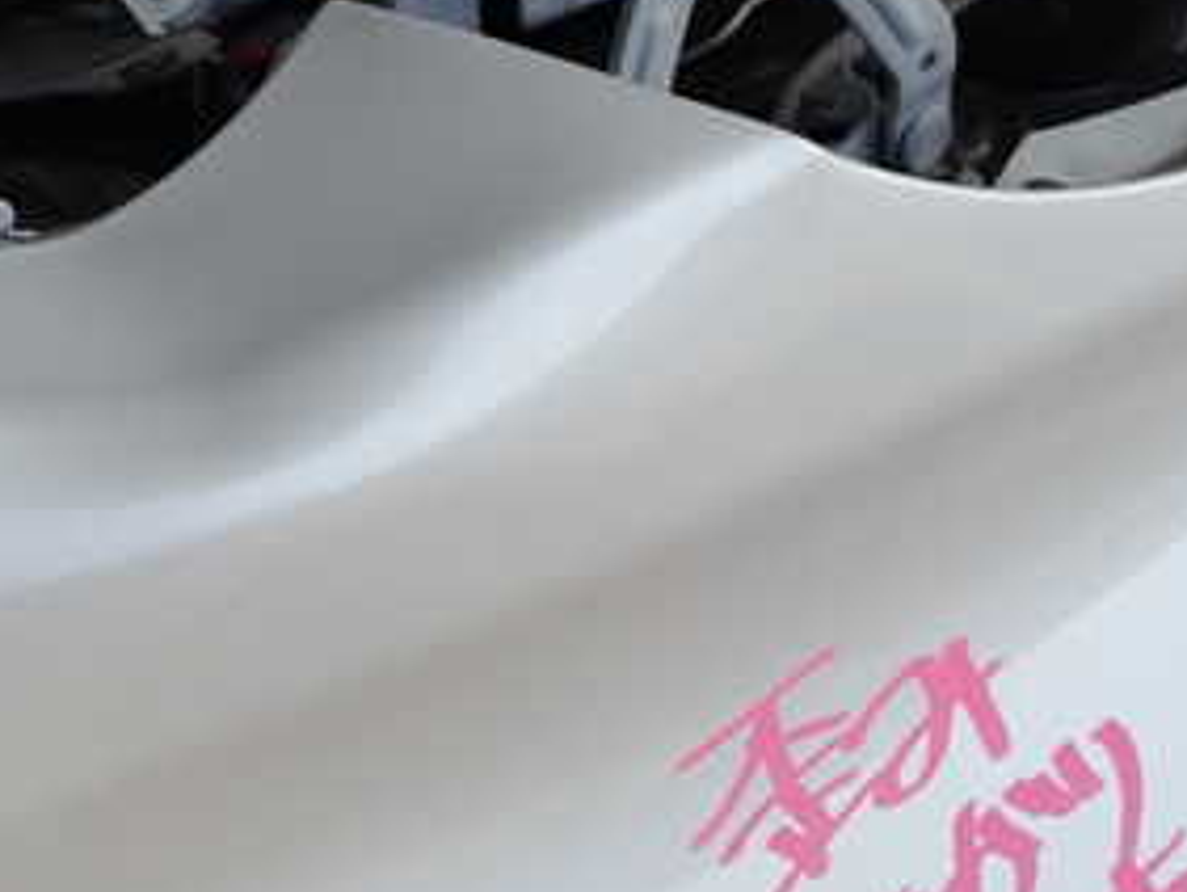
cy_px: 614
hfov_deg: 28.1
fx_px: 2334
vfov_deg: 21.5
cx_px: 278
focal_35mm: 68
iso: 100
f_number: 3.2
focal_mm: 5.79
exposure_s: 1/500
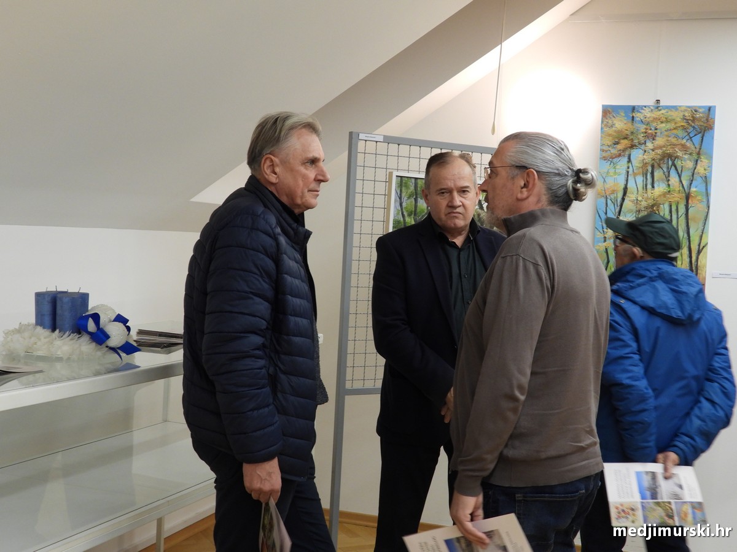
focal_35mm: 47
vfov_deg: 30.9
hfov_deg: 40.4
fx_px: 1001
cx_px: 368
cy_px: 276
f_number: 3.2
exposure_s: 1/30
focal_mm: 8.5
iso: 250
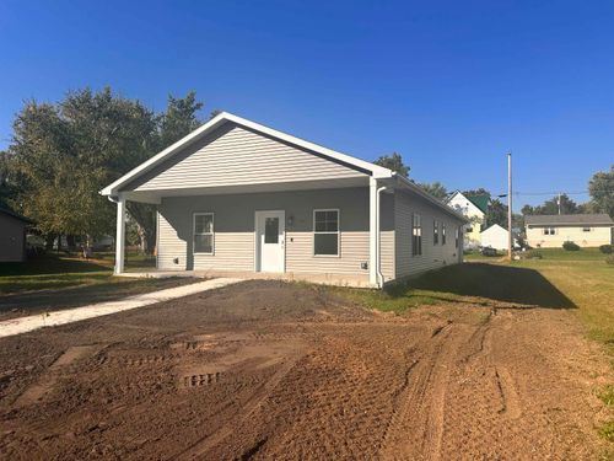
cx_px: 307
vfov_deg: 56.8
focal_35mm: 24
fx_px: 426
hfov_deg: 71.6
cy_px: 230
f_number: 1.78
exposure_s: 1/5263
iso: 80
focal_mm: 6.86
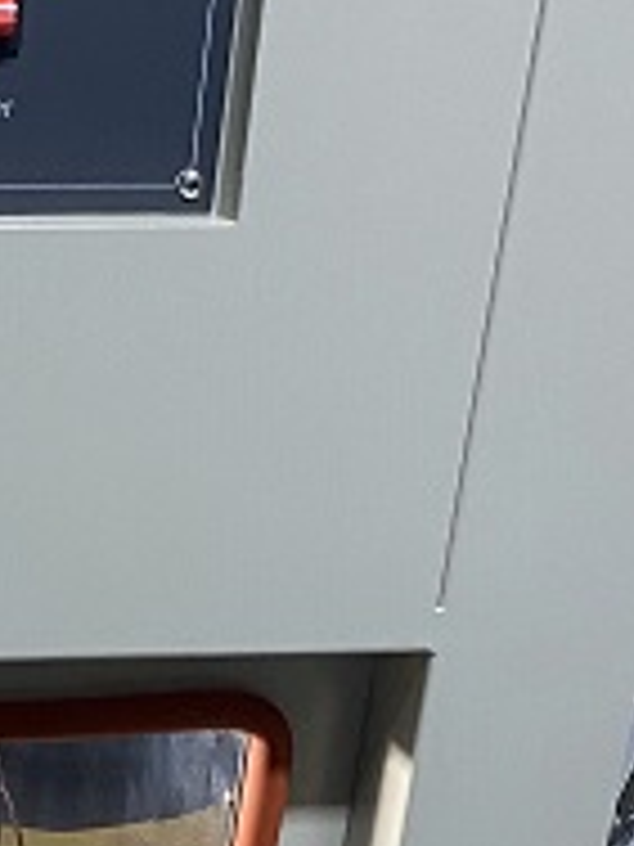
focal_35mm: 92
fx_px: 2247
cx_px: -396
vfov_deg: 20.0
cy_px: 1008
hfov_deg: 14.6
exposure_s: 1/50
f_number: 1.8
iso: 200
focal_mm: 4.25
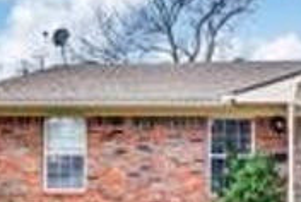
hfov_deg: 38.4
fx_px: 427
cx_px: 202
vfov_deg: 26.2
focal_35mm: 51
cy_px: 152
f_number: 8
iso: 400
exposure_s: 1/640
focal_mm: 18
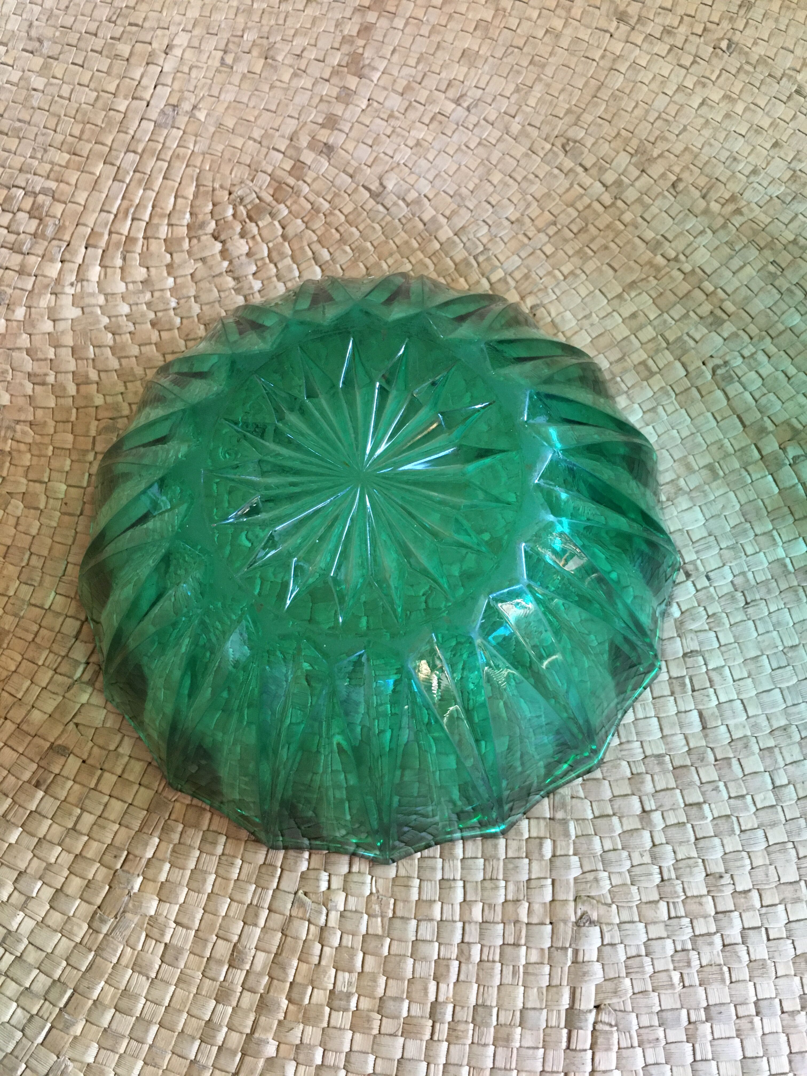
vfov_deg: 61.7
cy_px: 538
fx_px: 901
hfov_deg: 48.2
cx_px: 404
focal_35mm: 29
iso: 250
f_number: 2.2
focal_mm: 4.15
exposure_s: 1/33
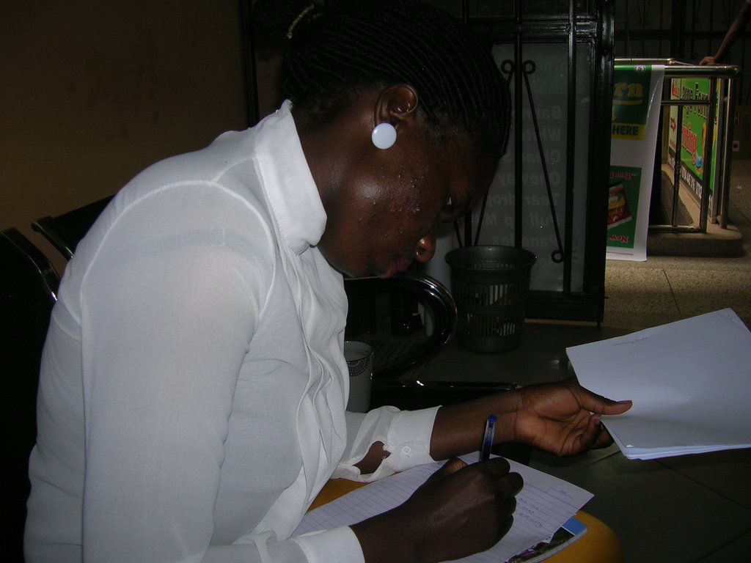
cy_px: 282
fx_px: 738
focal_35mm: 34
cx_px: 376
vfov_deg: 41.8
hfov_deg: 54.0
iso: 50
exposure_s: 1/60.1
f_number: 2.9
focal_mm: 5.7
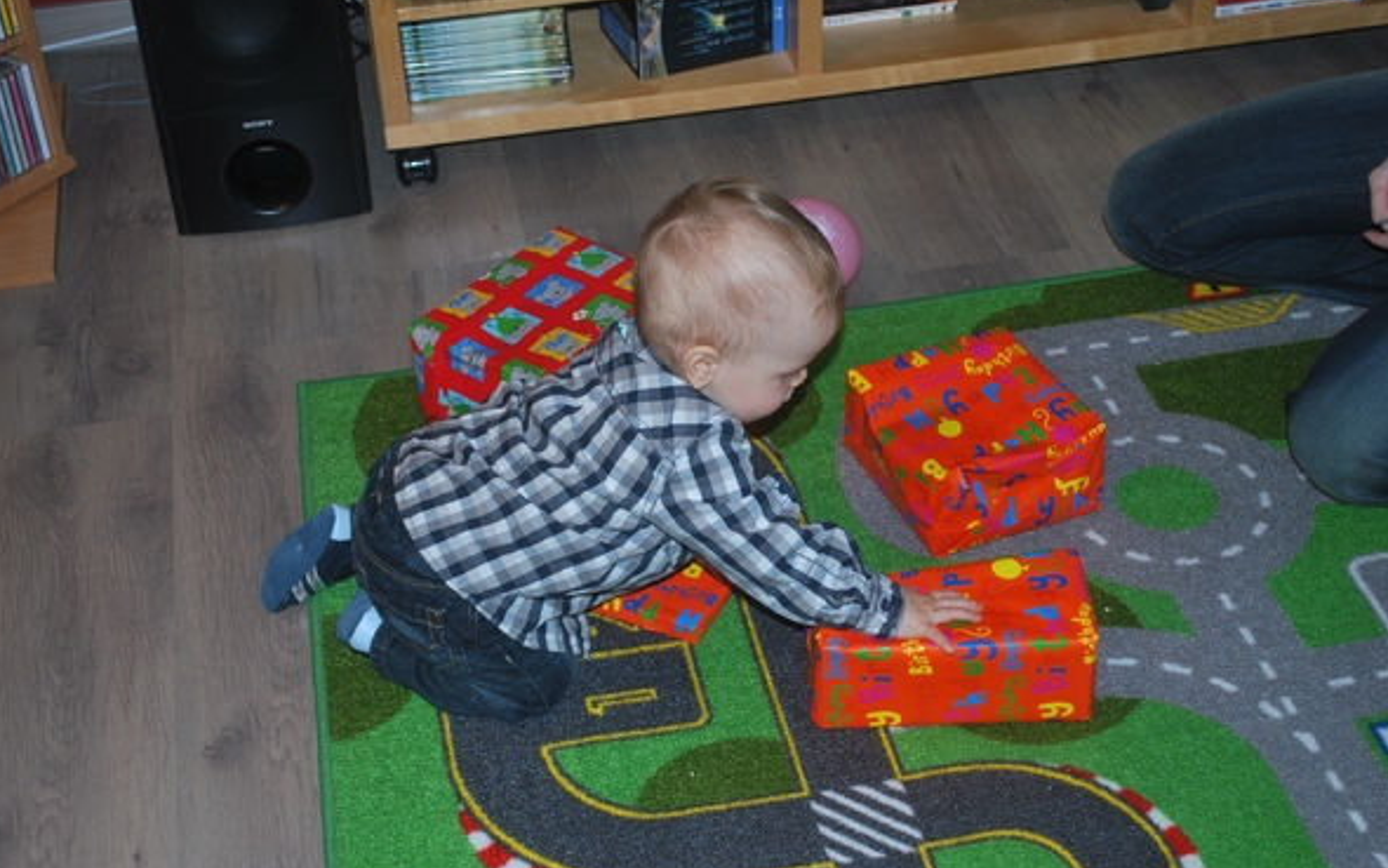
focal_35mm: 56
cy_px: 441
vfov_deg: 23.2
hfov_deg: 36.3
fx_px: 2119
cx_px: 685
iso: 200
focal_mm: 36
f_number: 5.3
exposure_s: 1/60
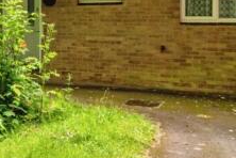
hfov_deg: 29.5
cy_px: 24
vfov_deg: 23.7
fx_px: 367
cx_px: -62
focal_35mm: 56
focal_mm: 13
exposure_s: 1/800
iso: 400
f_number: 8
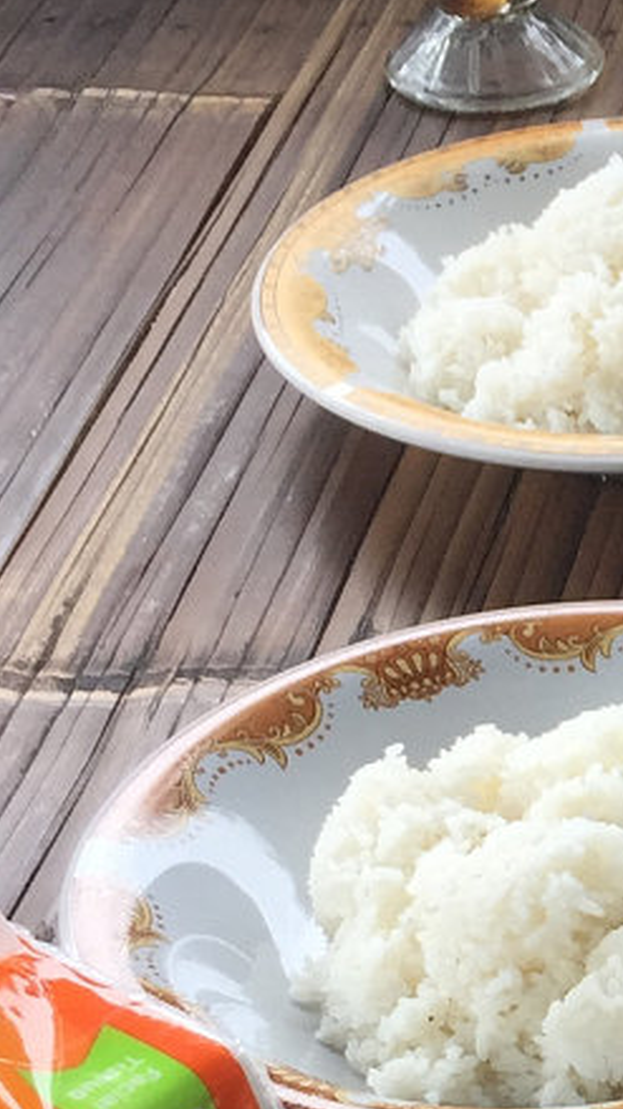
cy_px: 1139
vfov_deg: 18.1
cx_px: 1410
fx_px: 3383
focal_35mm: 115
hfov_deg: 9.5
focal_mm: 4.15
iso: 32
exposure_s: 1/306
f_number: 2.2
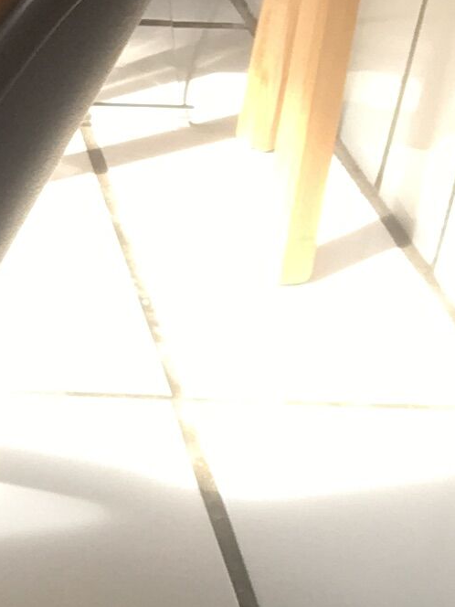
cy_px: 624
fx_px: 3085
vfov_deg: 11.1
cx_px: -640
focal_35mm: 176
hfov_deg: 7.8
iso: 25
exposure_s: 1/129
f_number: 2.2
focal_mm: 4.15
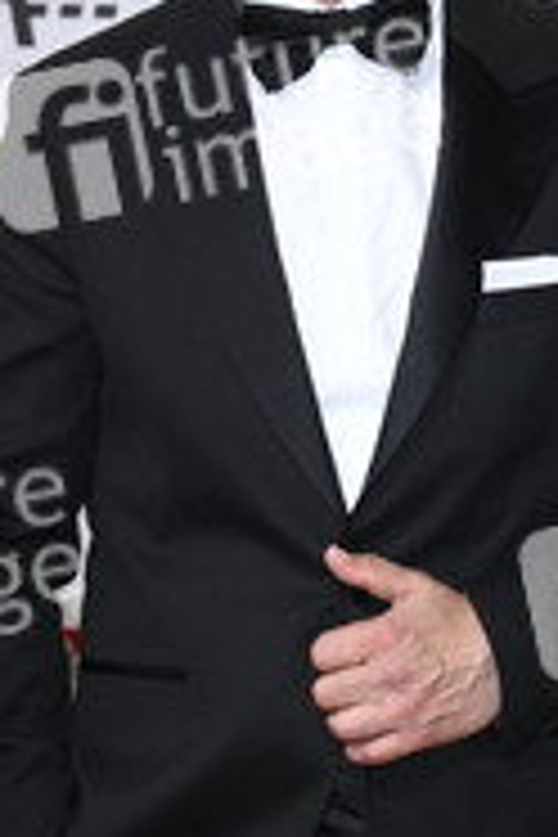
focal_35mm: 215
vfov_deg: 9.6
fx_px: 4998
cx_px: 342
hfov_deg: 6.4
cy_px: 351
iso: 500
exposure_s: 1/250
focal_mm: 100
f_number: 5.6
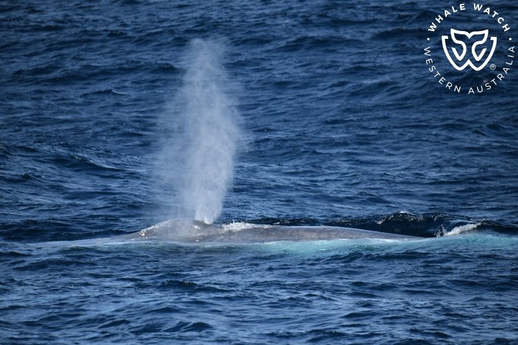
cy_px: 172
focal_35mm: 600
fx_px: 8631
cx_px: 259
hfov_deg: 3.4
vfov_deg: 2.3
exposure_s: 1/8000
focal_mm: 600
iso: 1600
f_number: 6.3
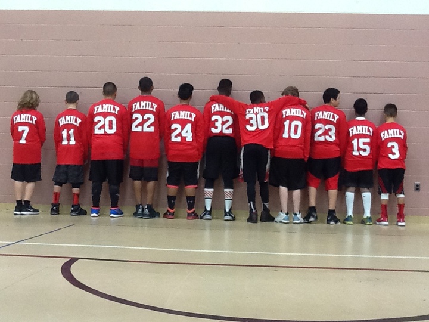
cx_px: 214
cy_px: 161
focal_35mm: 44
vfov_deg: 32.9
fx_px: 545
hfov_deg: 42.9
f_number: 2.4
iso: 125
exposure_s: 1/30
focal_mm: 2.03
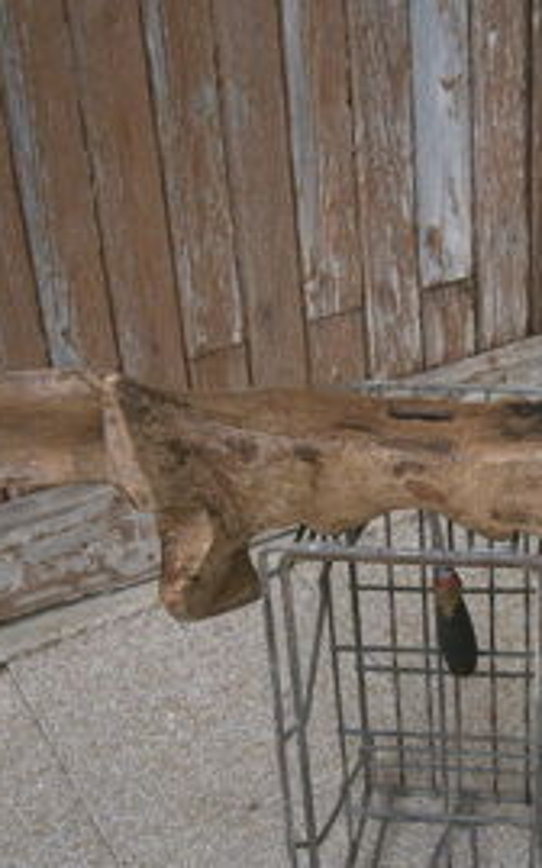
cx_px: 448
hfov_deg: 18.9
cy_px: 500
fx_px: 1608
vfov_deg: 30.2
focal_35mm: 68
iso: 80
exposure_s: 1/320
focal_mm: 6.4
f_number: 3.1
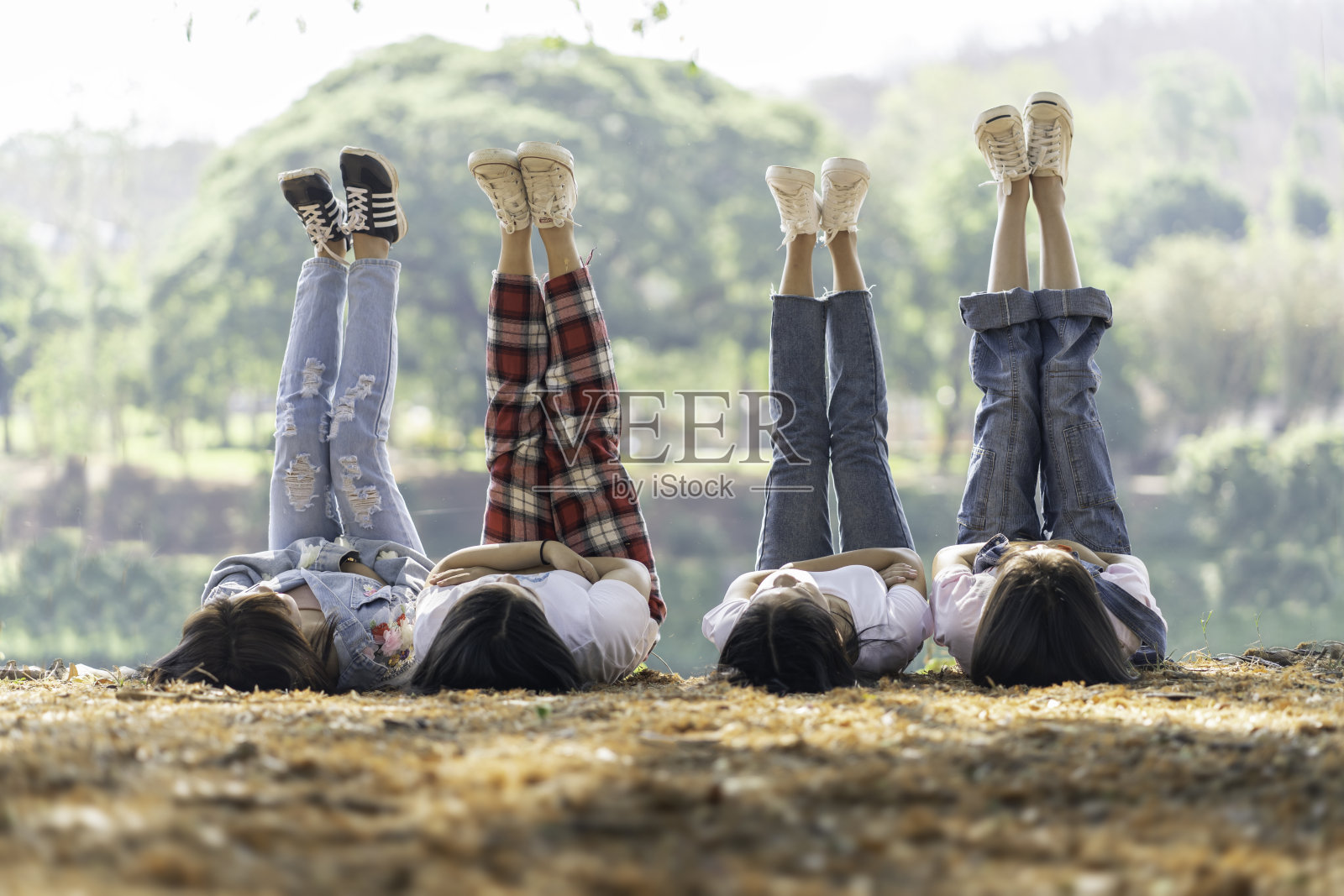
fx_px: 3173
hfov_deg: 23.9
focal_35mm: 85
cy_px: 448
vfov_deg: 16.1
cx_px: 672
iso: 200
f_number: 2.2
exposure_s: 1/640
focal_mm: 85
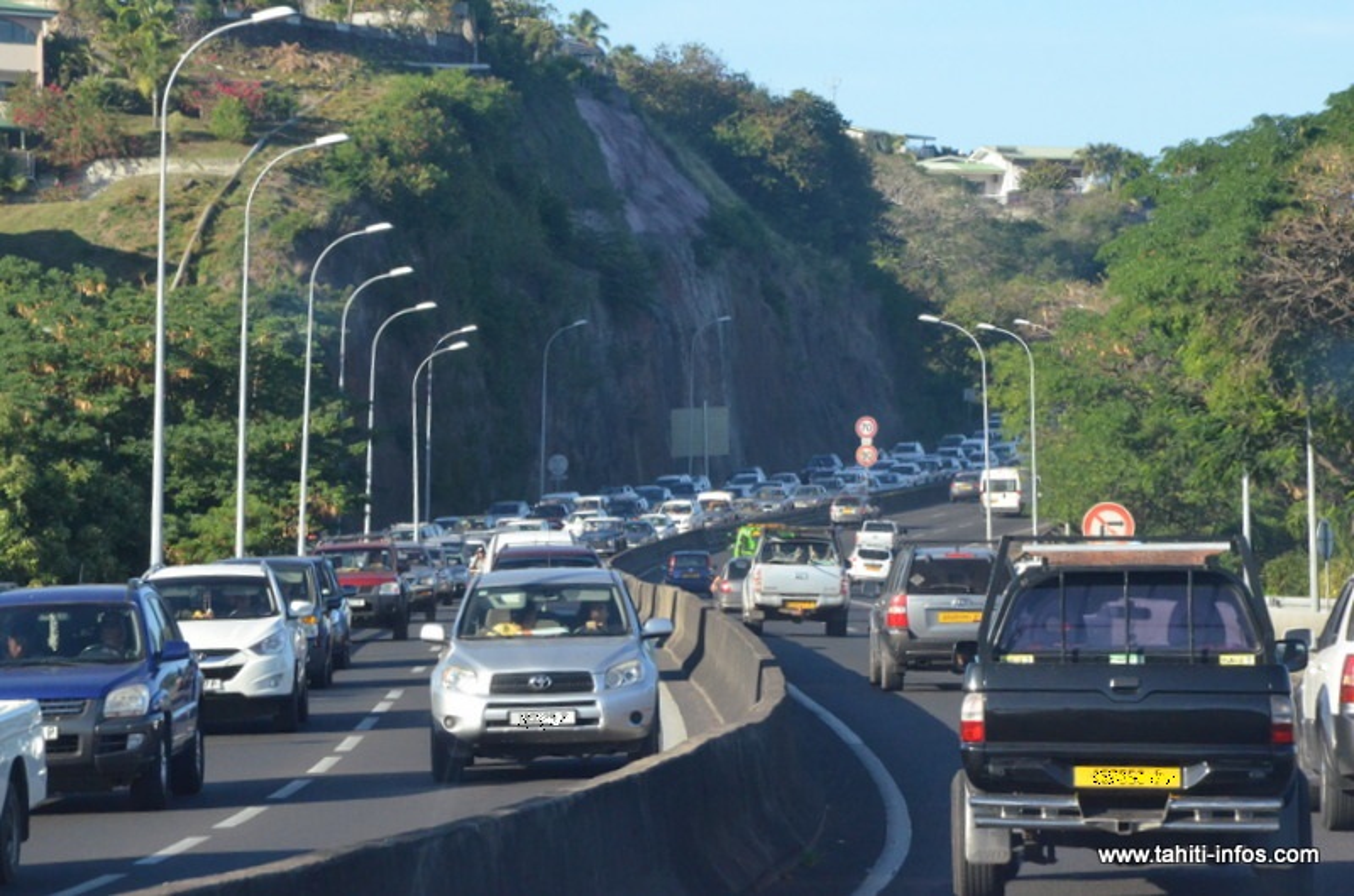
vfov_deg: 8.7
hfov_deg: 13.1
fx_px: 5912
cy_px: 448
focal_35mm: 158
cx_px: 677
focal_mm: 105
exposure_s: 1/800
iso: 2500
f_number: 14
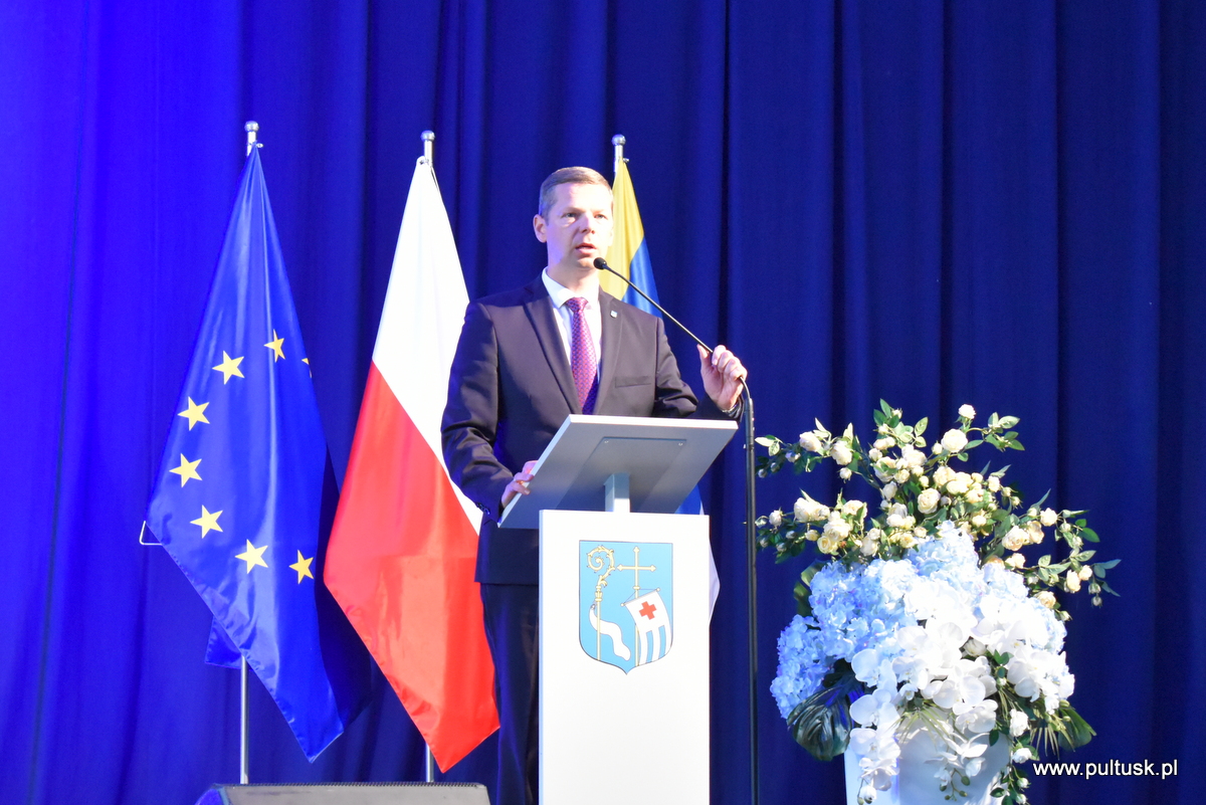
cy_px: 402
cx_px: 603
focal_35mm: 82
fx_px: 2765
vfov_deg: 16.6
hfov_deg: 24.6
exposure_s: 1/60
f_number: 5.6
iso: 5600
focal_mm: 55
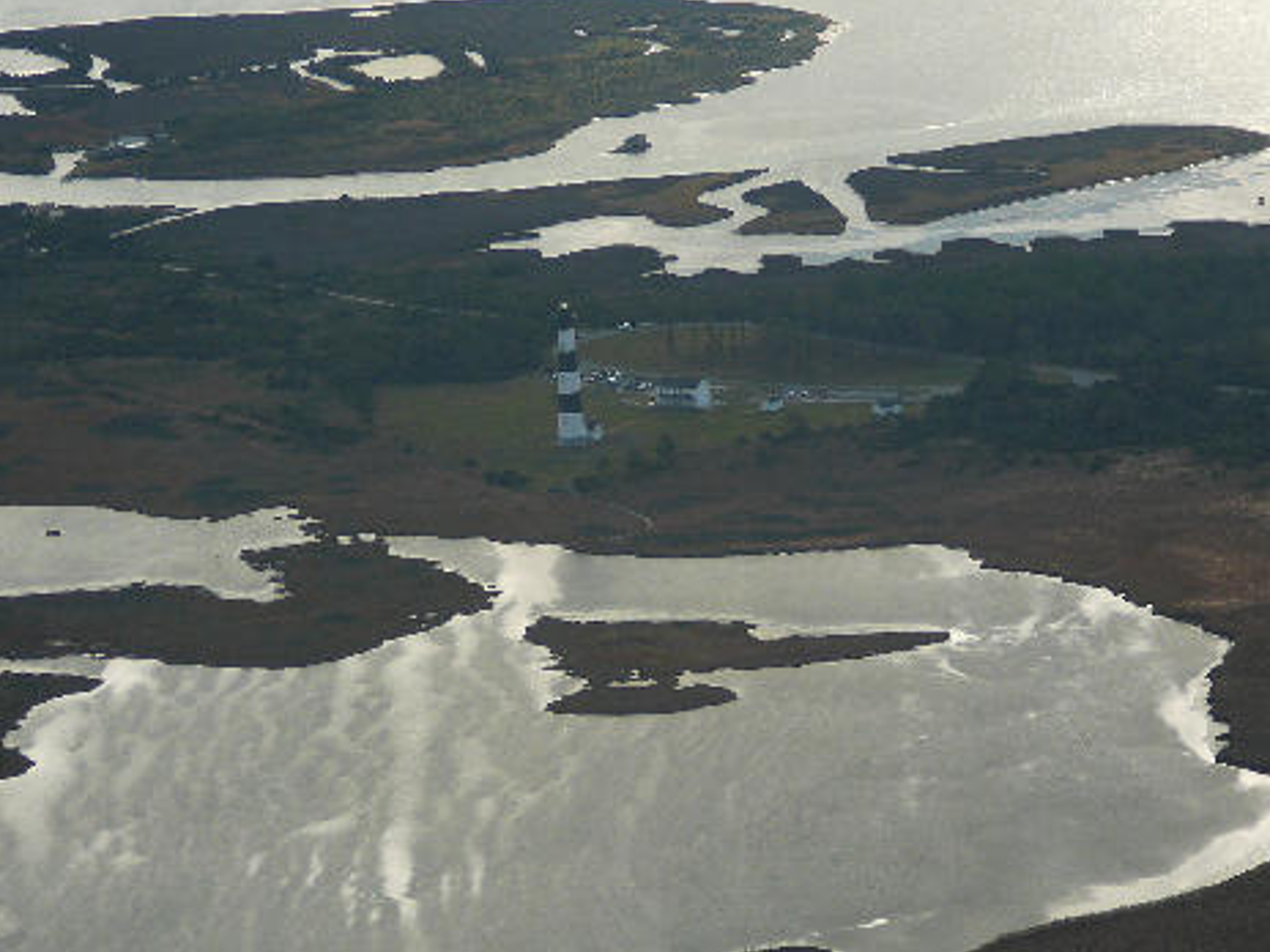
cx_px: 576
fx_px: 6787
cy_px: 471
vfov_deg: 8.0
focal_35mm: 185
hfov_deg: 10.7
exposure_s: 1/500
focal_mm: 23.9
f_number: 4
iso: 80
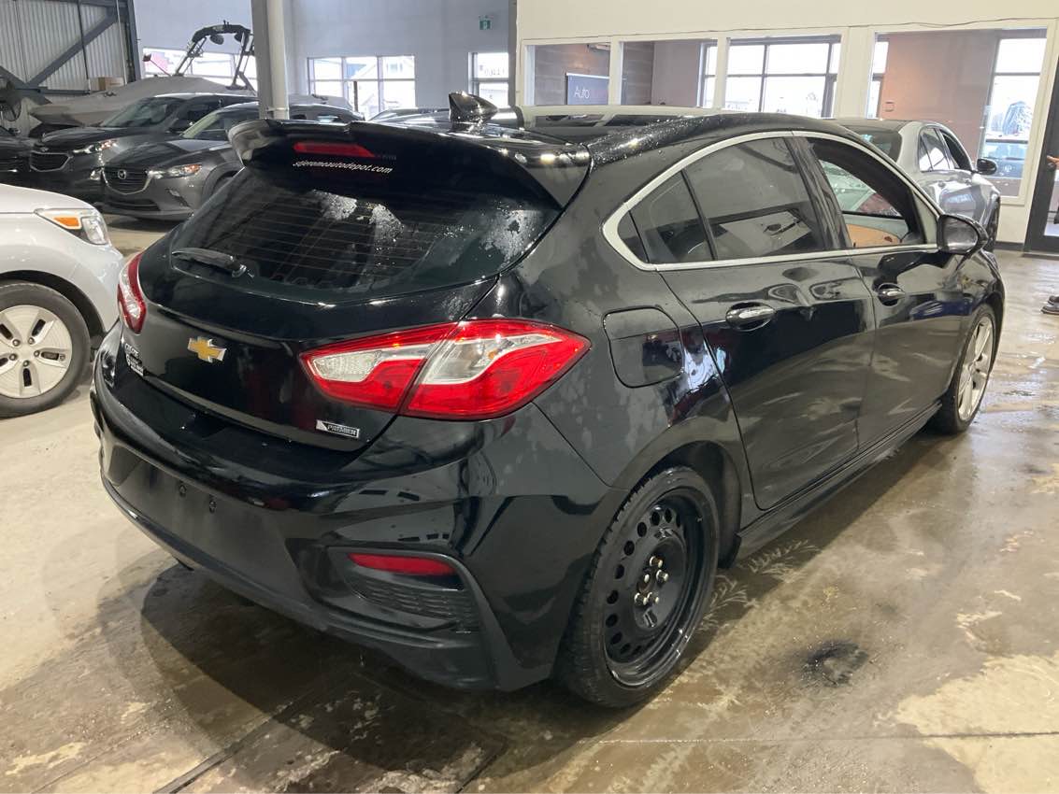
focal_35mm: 29
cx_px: 530
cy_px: 397
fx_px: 887
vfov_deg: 48.2
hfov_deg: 61.7
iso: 250
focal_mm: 3
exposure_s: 1/60
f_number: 1.8
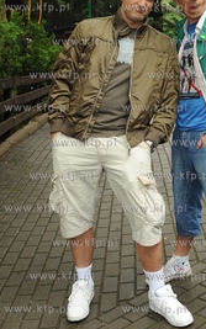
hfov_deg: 22.1
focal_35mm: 58
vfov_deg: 35.0
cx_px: 163
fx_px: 521
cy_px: 140
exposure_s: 1/80
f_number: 5.6
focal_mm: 38
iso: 800
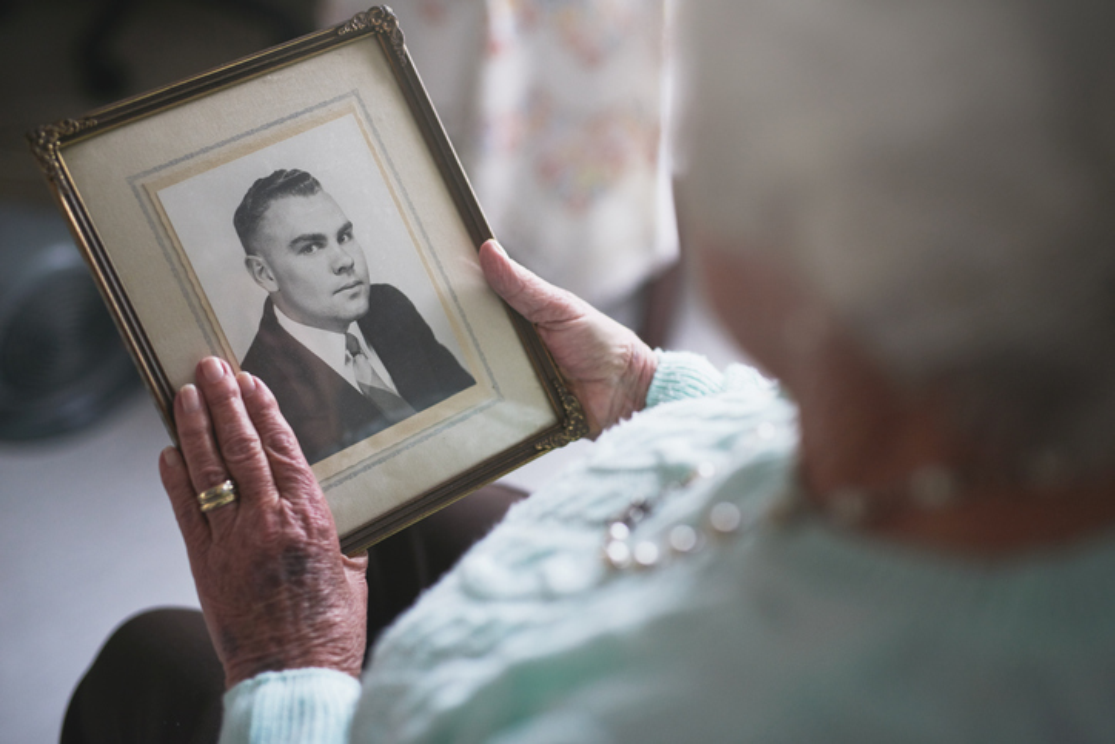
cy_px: 372
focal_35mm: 50
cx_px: 558
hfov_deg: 39.6
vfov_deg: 27.0
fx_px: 1549
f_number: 1.8
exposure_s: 1/250
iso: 200
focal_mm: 50
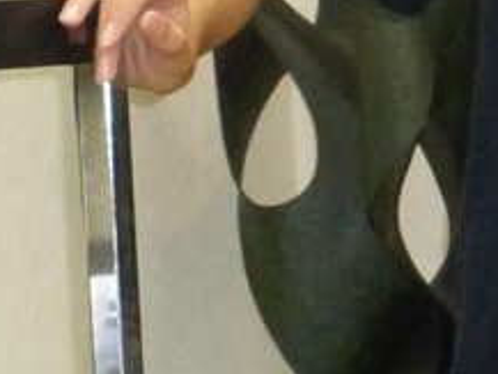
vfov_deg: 3.9
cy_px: -356
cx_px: 154
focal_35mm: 373
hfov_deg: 5.3
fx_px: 5369
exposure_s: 1/60
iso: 1000
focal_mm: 13.3
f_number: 5
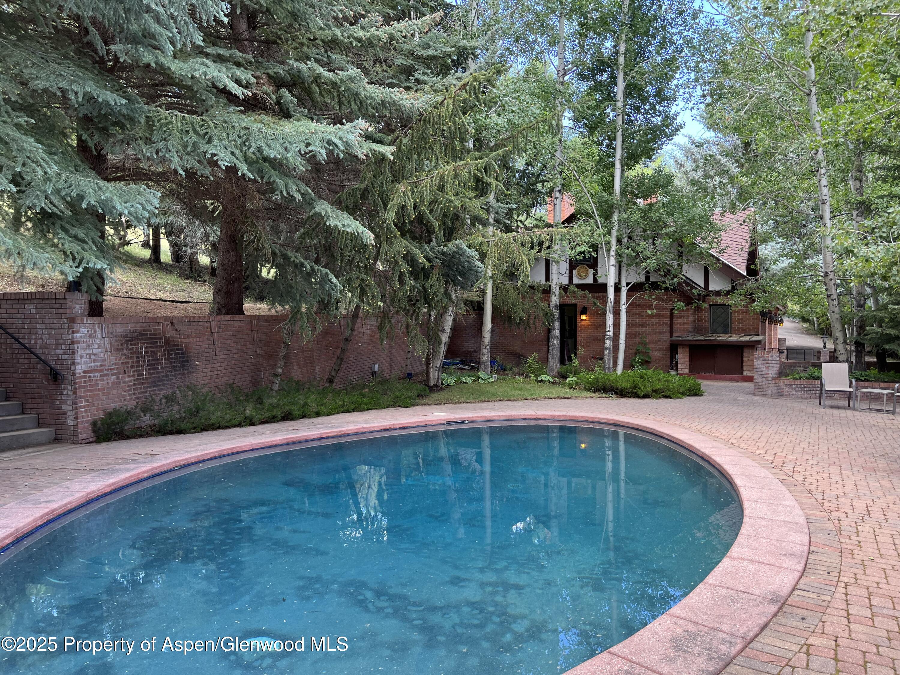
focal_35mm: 26
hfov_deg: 67.3
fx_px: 676
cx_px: 450
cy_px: 338
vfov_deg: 53.1
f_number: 1.6
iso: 50
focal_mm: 5.1
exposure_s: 1/171
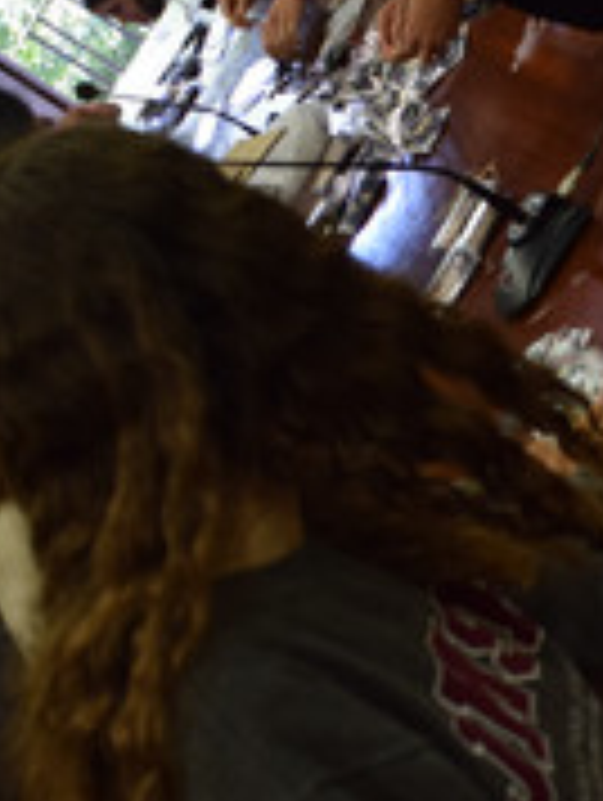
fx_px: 2062
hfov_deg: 16.0
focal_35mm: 89
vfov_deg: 21.9
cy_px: 506
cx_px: 711
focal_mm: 22
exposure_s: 1/60
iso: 400
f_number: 4
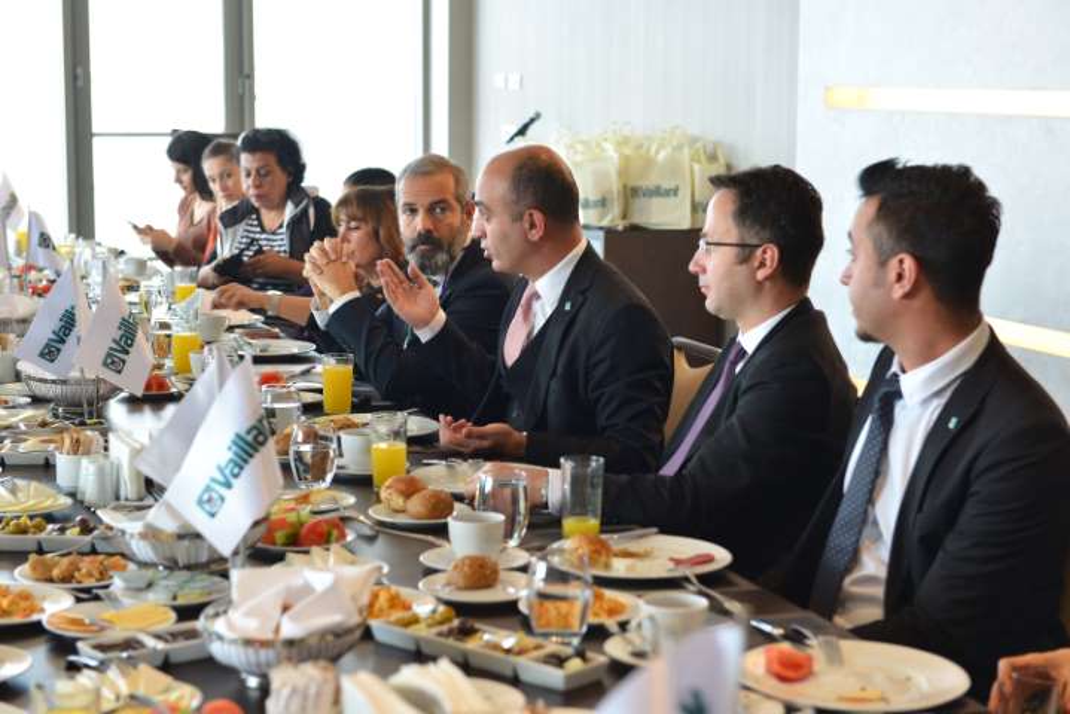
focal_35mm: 70
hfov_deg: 28.8
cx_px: 535
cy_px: 357
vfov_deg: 19.5
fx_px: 2081
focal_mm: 70
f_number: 4.5
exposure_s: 1/100
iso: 640
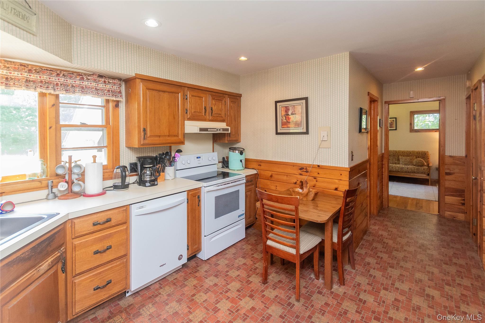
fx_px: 202
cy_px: 162
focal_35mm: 15
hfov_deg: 100.4
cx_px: 242
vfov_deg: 77.3
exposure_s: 1/60
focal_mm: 10
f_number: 5.6
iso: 2000
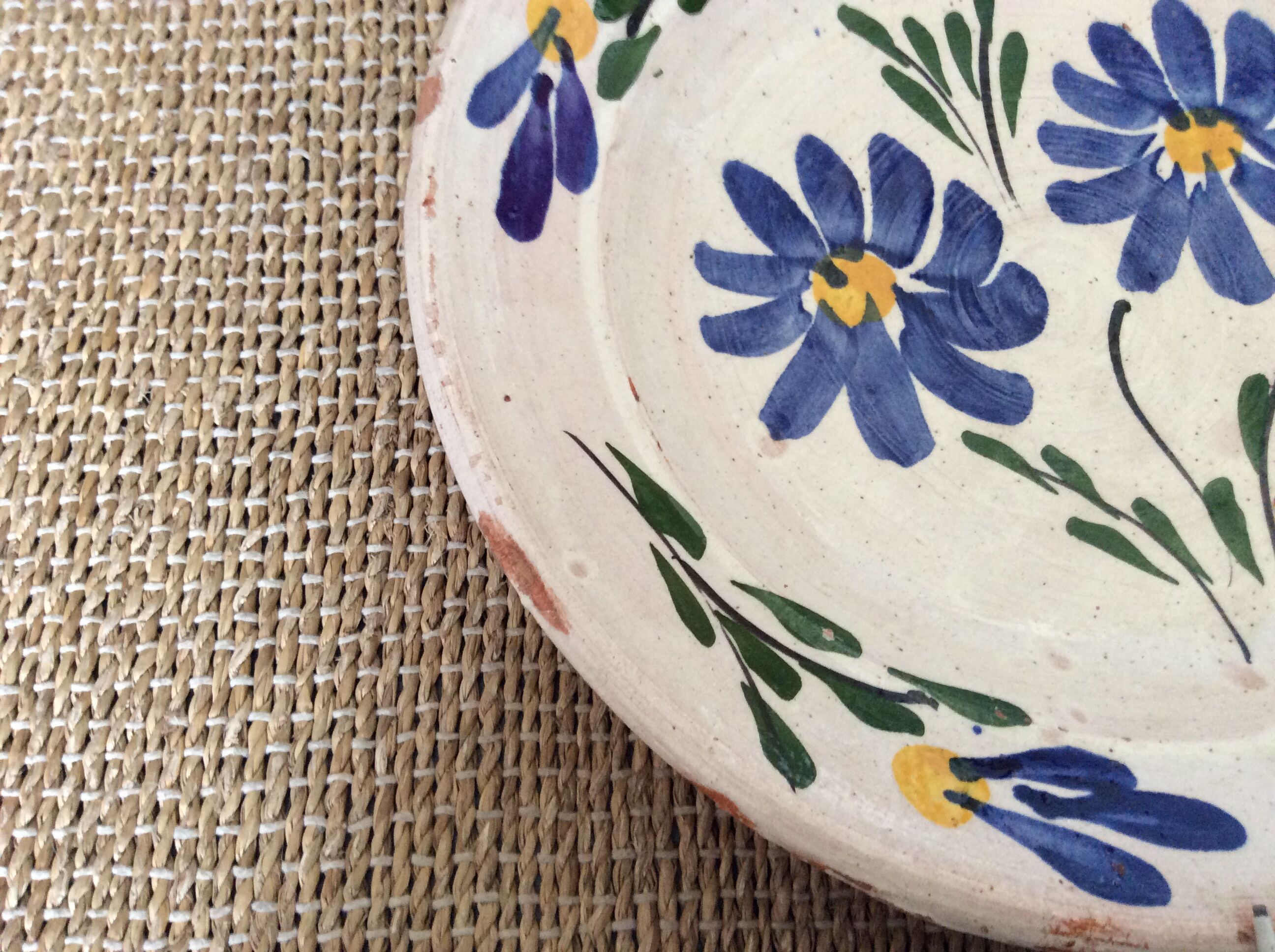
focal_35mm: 32
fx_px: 1177
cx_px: 638
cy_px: 476
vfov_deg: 44.1
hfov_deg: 56.9
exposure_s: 1/25
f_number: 2.4
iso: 160
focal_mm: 3.3
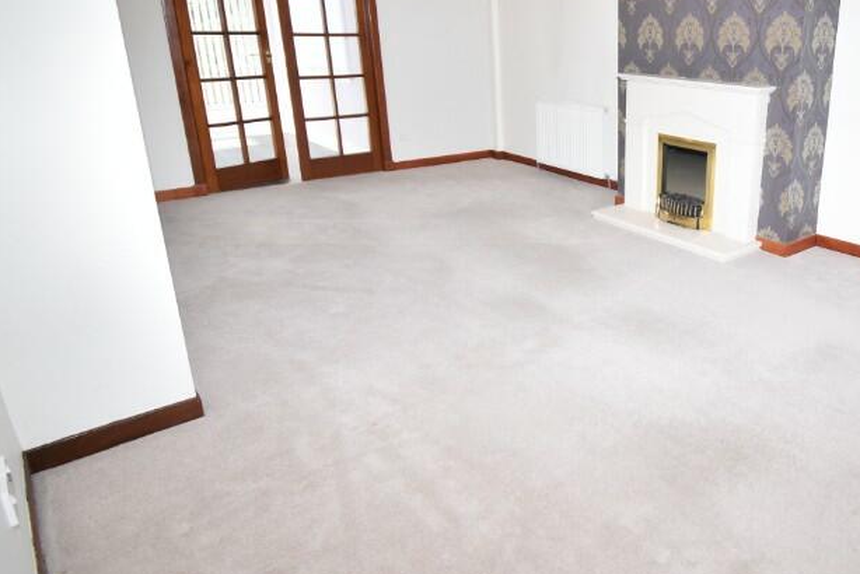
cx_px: 647
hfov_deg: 66.9
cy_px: 220
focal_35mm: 25
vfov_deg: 50.9
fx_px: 597
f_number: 4.5
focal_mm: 10
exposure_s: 1/200
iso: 800
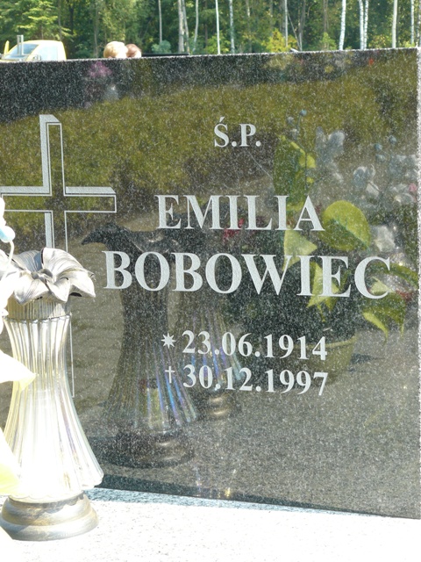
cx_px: 210
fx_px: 1395
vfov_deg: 22.8
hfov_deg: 17.2
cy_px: 281
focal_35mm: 86
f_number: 4
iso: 100
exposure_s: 1/100
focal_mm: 14.3
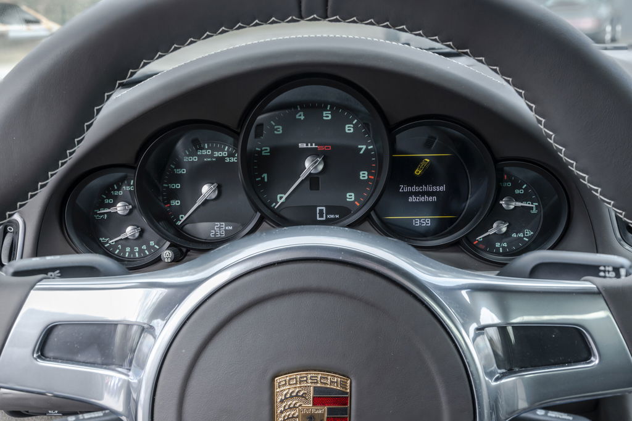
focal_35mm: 38
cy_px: 210
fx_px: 667
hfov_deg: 50.7
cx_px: 316
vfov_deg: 35.0
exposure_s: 1/60
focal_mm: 38
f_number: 8
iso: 320
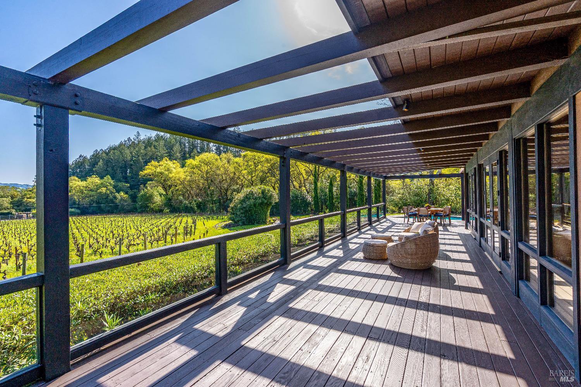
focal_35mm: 16
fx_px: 258
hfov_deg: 96.7
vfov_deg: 73.7
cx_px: 290
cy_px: 194
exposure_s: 1/250
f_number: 11
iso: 320
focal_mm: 16
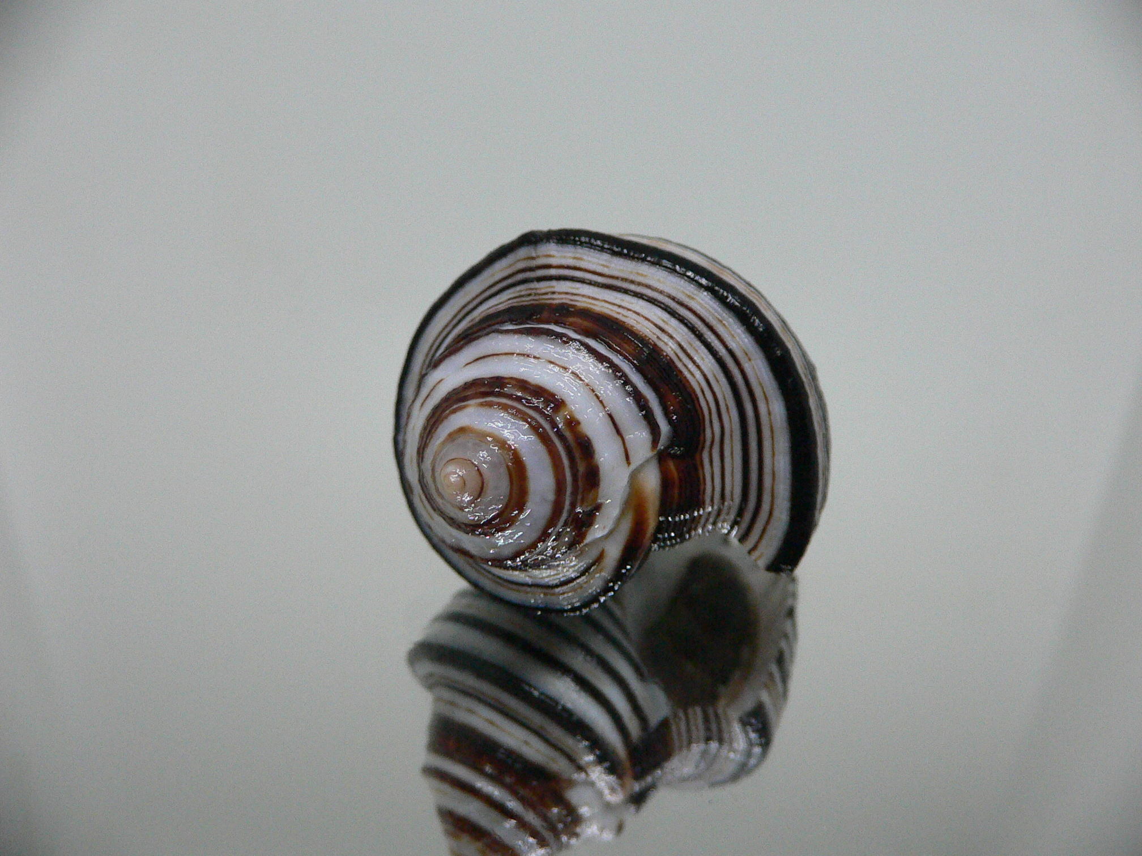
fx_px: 1155
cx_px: 571
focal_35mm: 35
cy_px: 428
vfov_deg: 40.7
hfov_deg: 52.6
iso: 200
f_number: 2.8
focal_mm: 4.6
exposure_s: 1/50
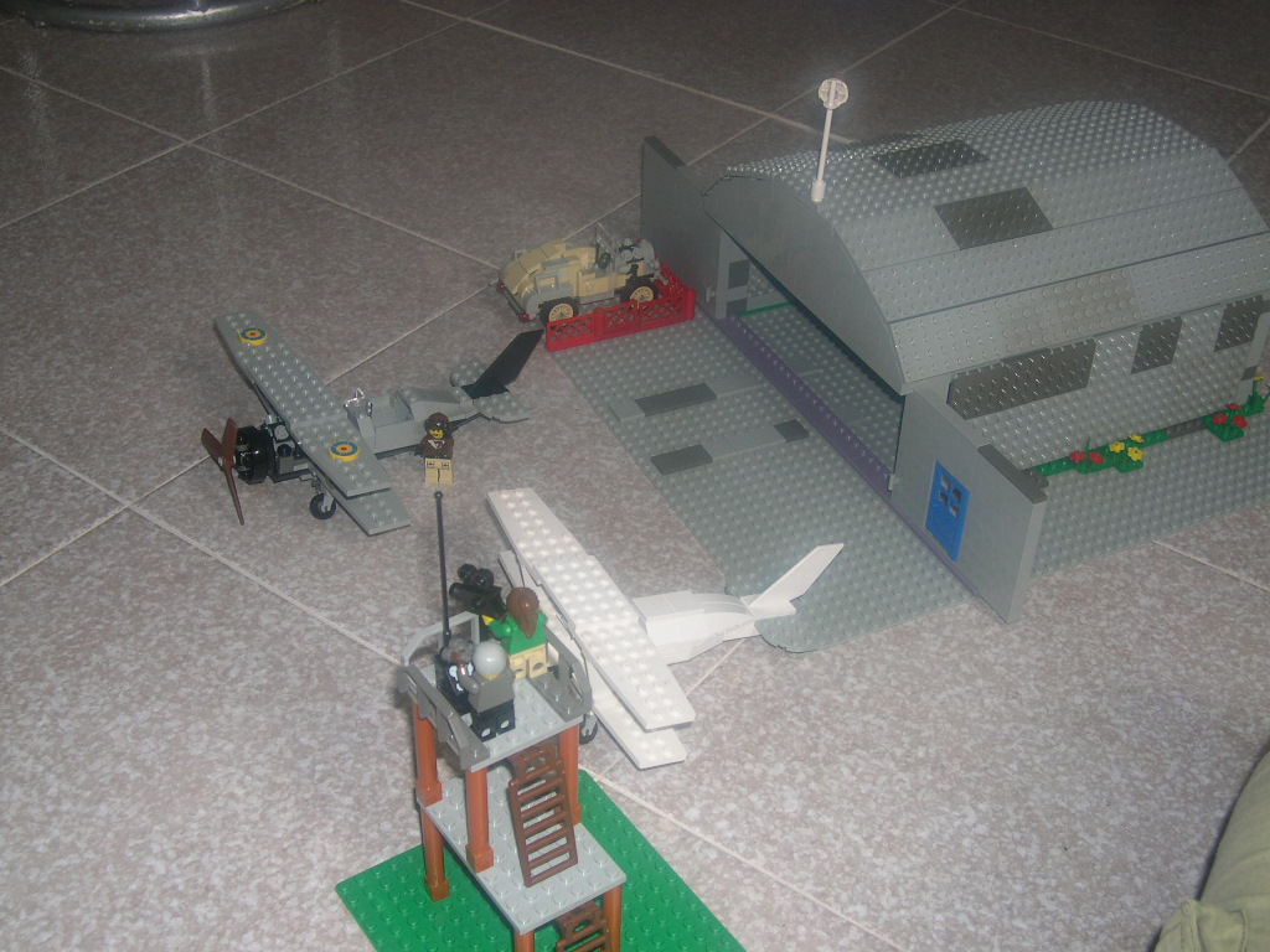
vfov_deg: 34.3
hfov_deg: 44.8
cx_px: 635
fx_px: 1541
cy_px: 476
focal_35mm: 42
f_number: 2.9
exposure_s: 1/60
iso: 100
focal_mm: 9
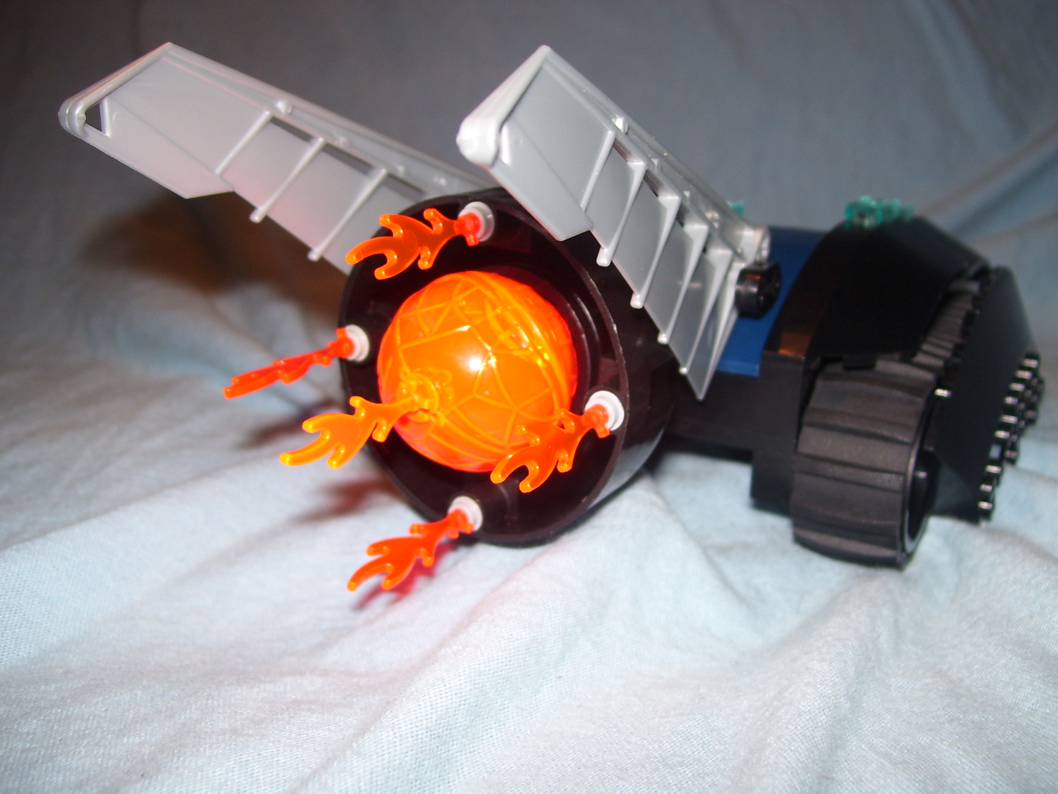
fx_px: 1100
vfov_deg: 39.7
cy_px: 397
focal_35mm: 36
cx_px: 529
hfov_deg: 51.4
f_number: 2.7
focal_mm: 6
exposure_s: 1/60
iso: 80
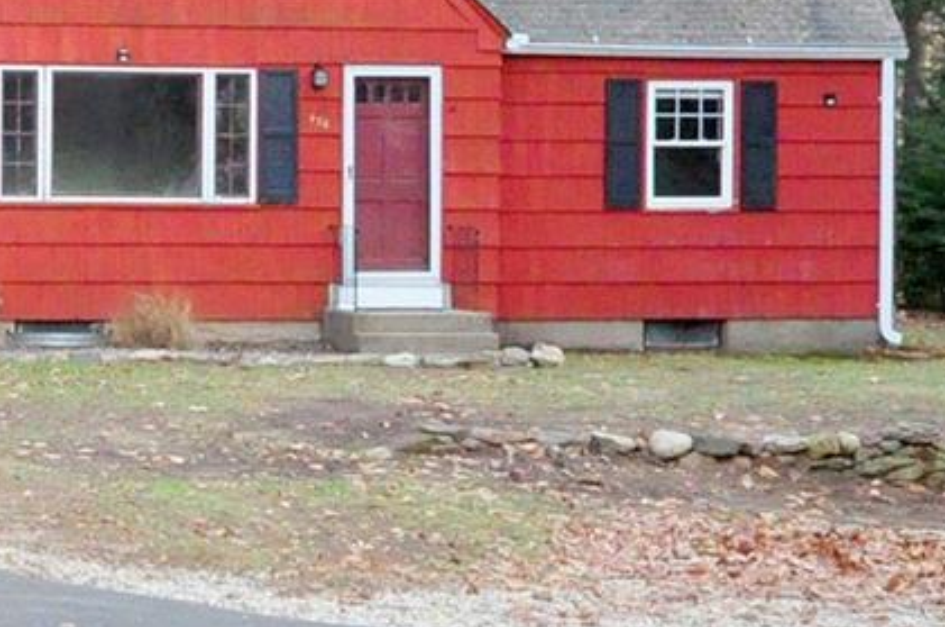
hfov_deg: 26.2
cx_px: -9
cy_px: -39
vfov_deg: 18.0
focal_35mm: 73
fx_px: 1913
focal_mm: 20
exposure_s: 1/250
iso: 2500
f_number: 7.1
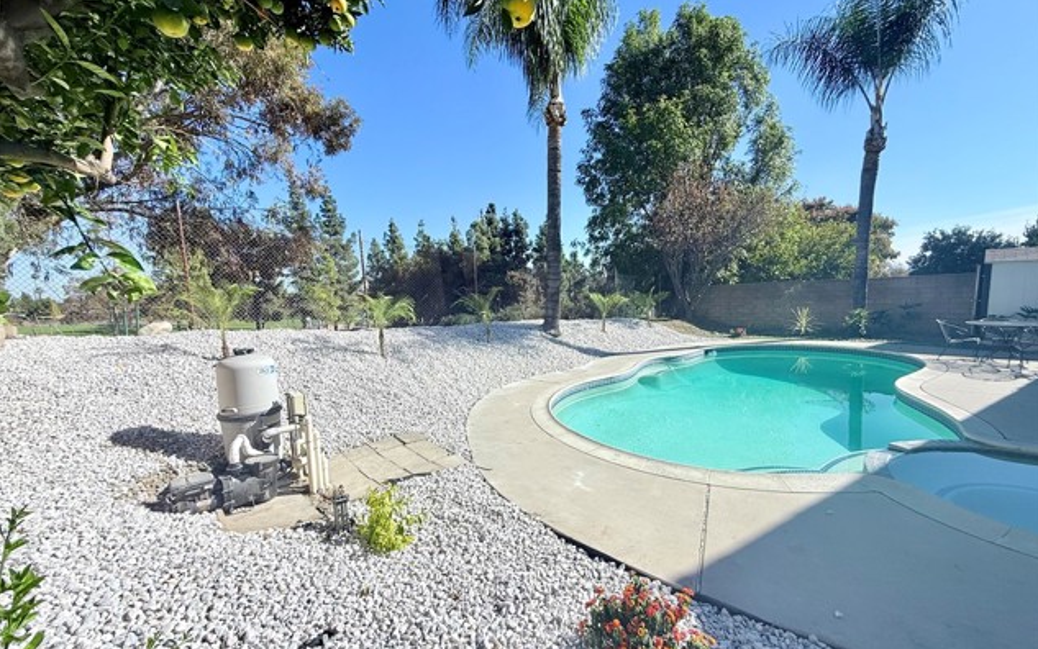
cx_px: 521
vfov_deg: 74.8
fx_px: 424
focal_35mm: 15
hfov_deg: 101.4
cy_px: 338
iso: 20
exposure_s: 1/1125
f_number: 2.2
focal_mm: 2.22
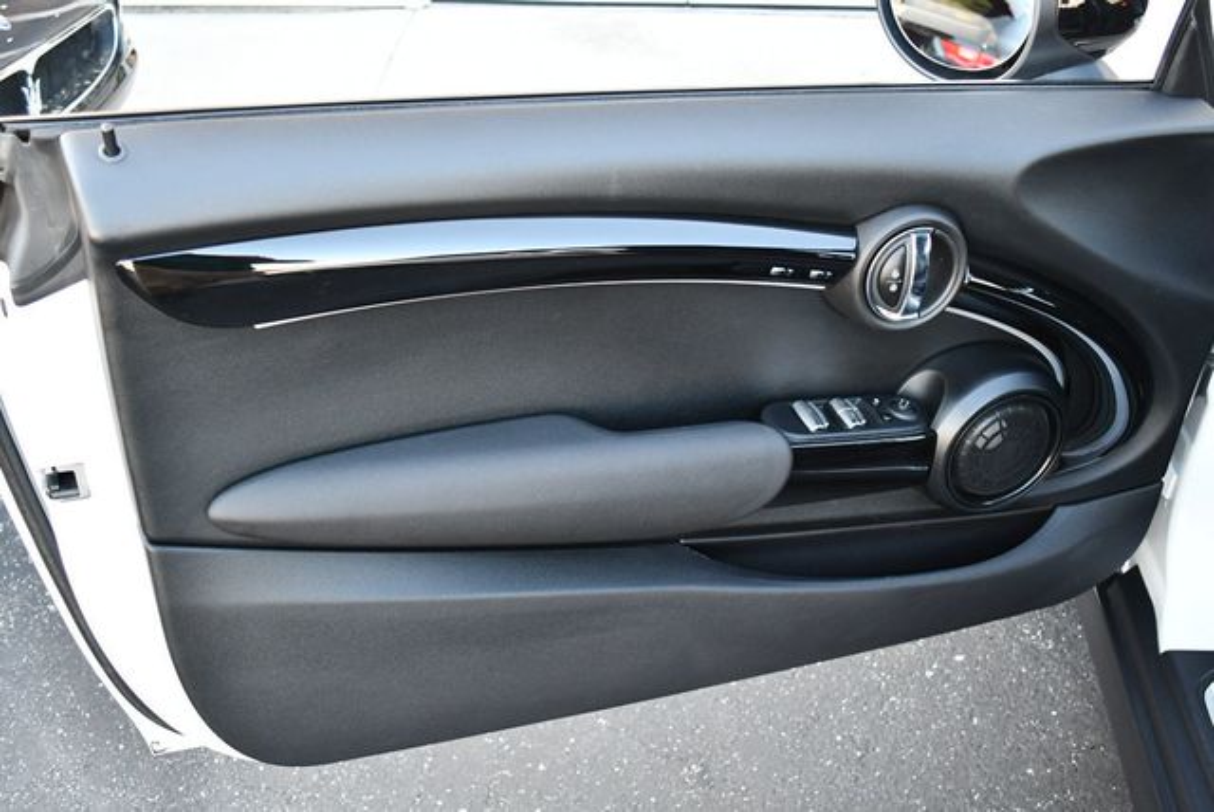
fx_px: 1215
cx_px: 607
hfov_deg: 53.1
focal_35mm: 36
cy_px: 406
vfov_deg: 36.9
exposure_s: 1/200
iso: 800
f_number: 3.5
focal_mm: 18
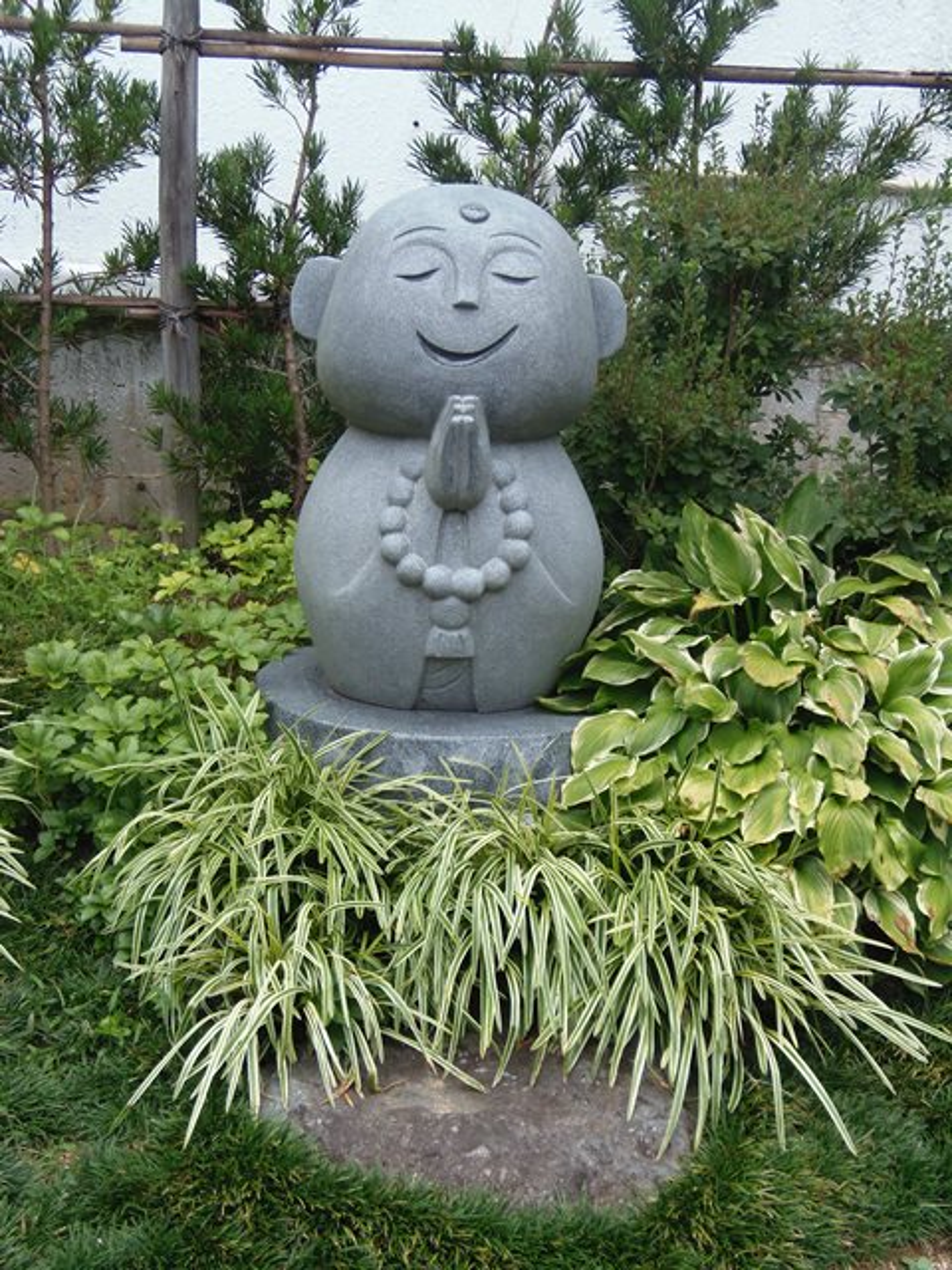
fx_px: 1797
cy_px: 635
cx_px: 476
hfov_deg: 29.7
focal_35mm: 49
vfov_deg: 38.9
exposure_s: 1/100
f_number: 3.8
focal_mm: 9.1
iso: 64
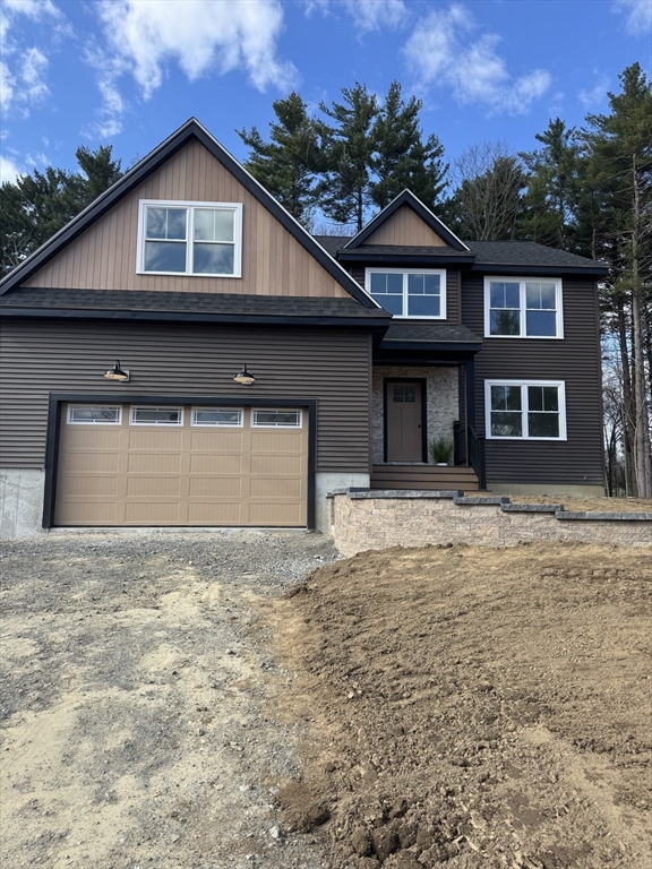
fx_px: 603
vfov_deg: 71.6
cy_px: 434
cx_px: 326
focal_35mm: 24
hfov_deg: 56.8
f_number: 1.78
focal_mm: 6.76
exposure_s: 1/1524
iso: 80
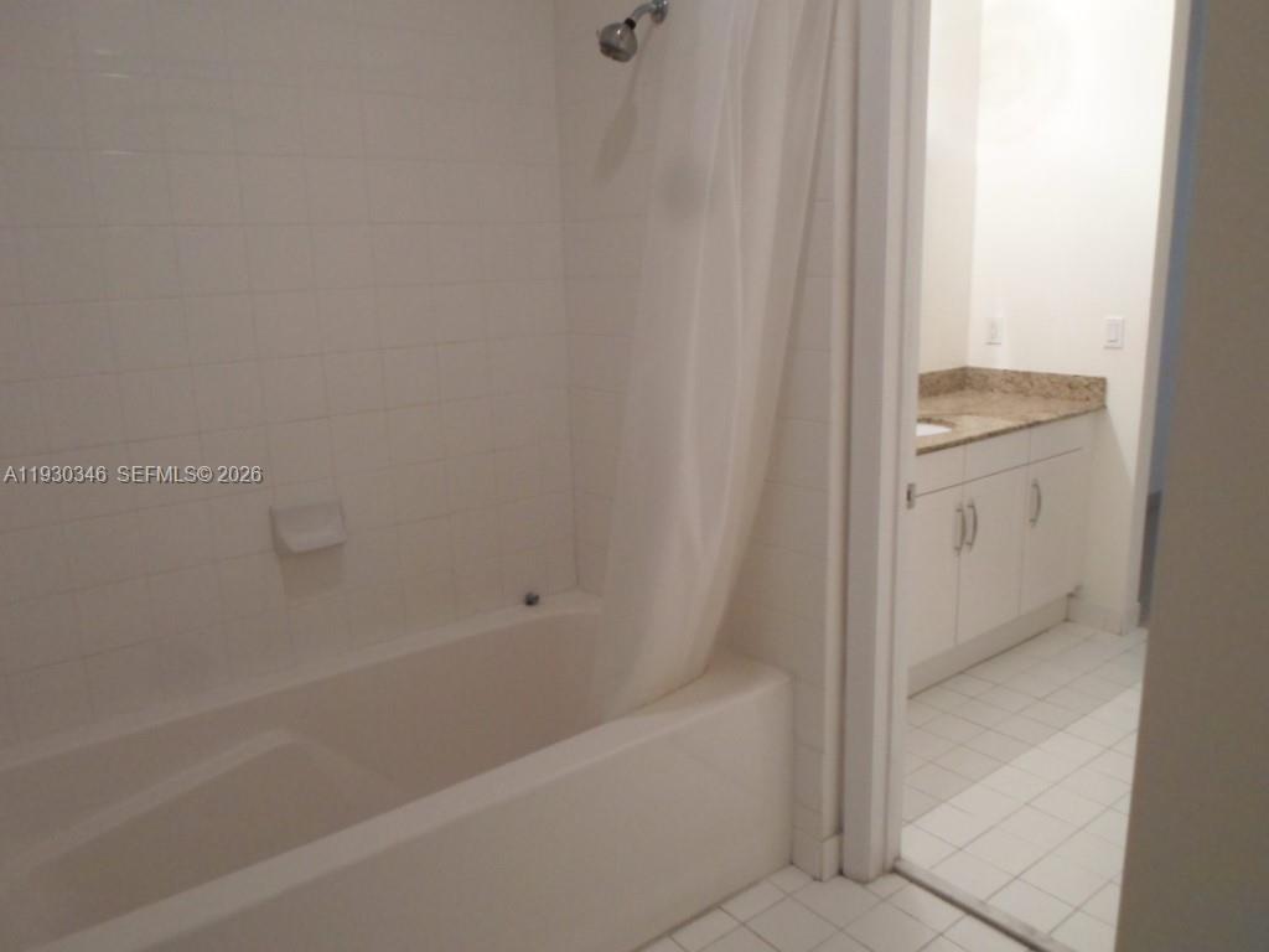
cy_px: 476
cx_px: 634
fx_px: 916
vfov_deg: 54.9
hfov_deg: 69.4
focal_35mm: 25
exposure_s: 1/30
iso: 320
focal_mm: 4.5
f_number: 2.5
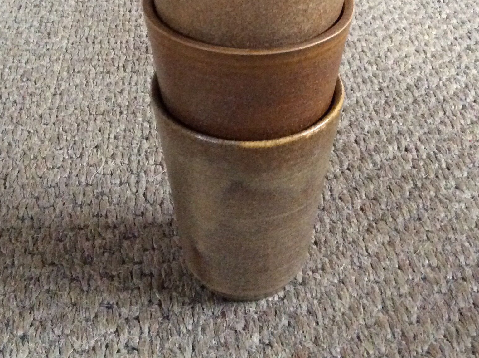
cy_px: 56
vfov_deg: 26.3
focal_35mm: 54
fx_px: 746
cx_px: 238
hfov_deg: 35.6
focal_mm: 3.3
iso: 400
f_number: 2.4
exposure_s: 1/17
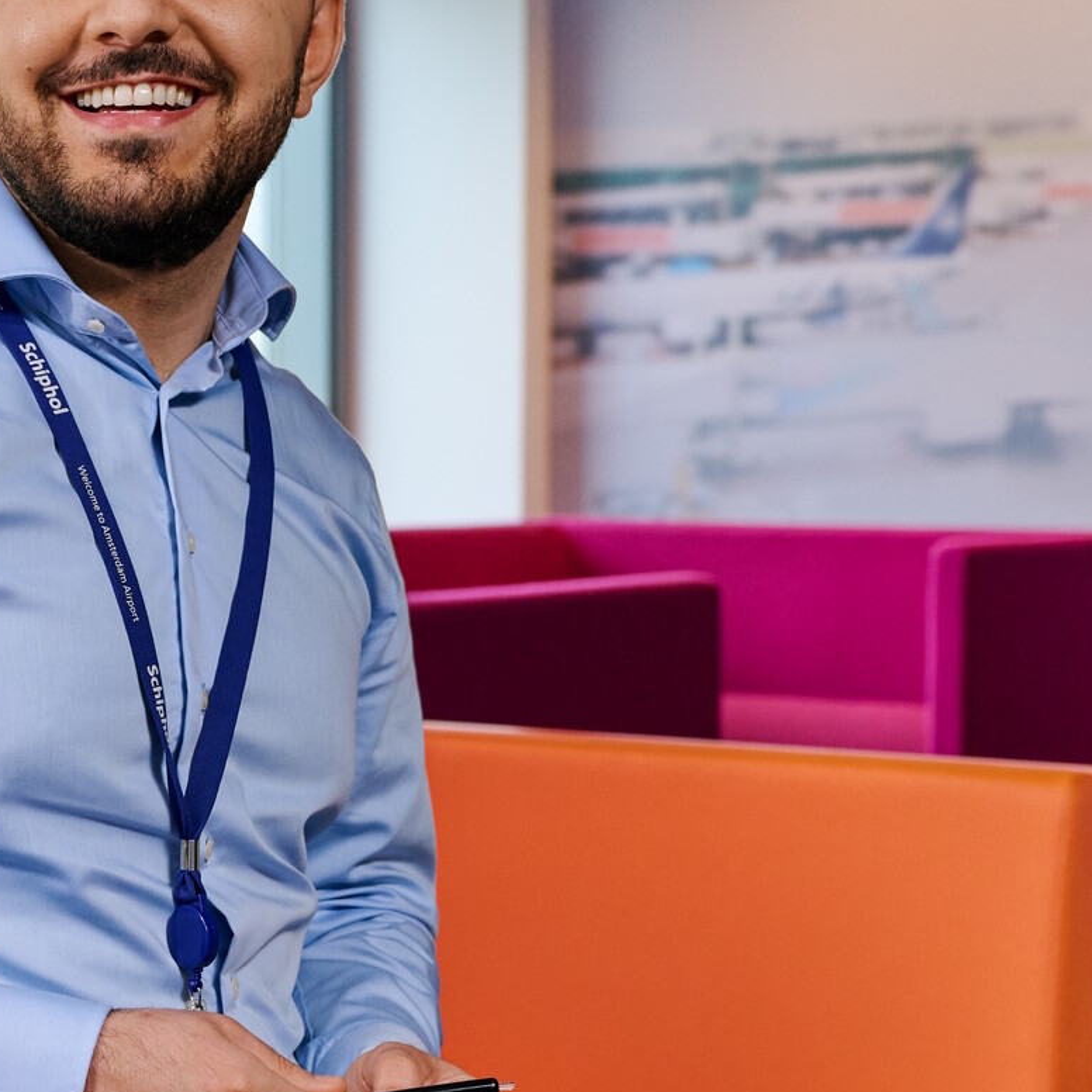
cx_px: -20
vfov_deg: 17.2
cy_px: 693
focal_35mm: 101
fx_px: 3605
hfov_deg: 16.8
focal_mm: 36
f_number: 4
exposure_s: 1/160
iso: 500
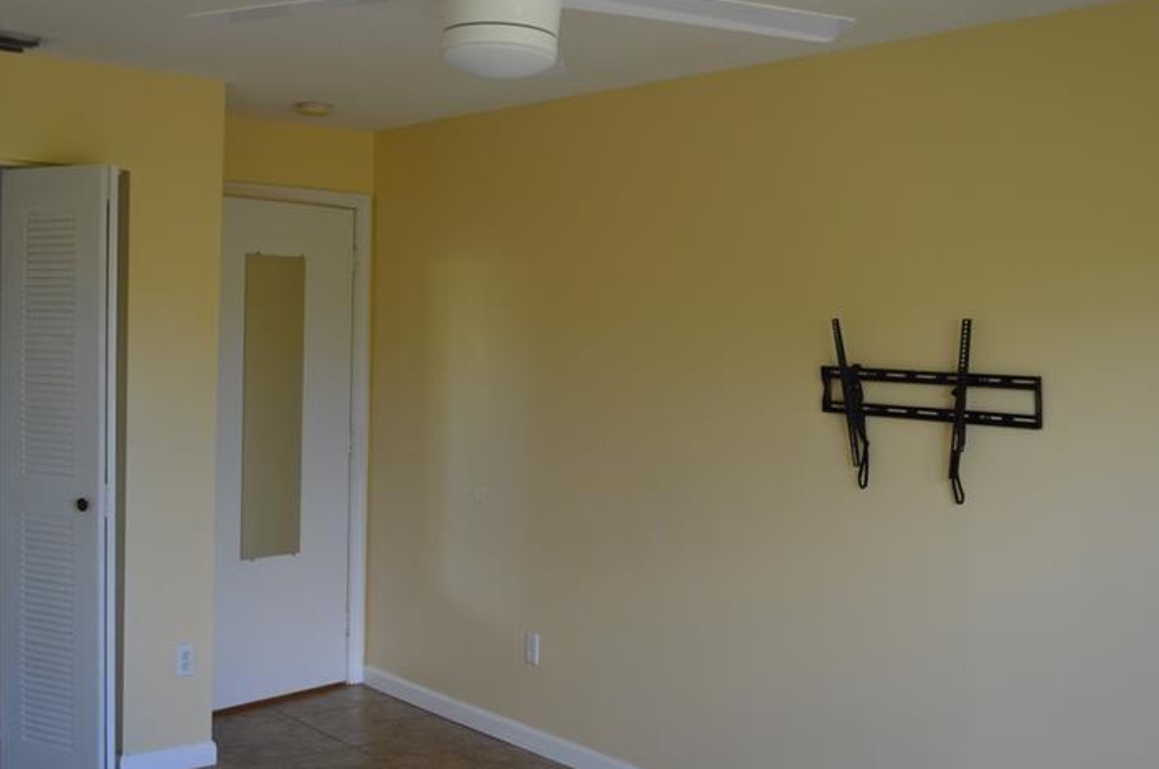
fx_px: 1318
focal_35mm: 41
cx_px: 566
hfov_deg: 47.5
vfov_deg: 32.5
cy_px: 375
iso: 400
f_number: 4
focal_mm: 24
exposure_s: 1/60
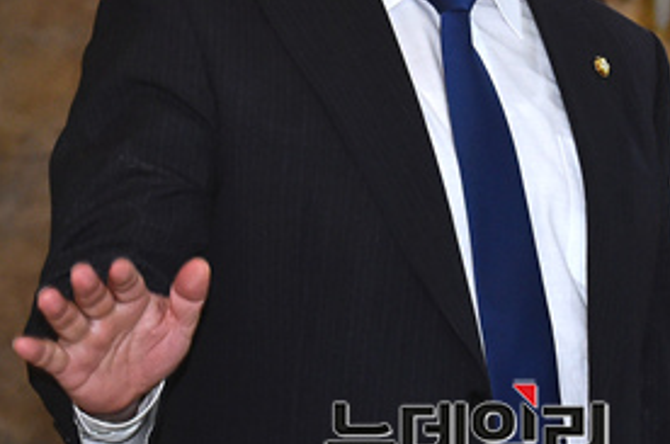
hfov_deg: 7.9
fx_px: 4830
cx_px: 461
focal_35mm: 260
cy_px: 19
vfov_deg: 5.3
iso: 4000
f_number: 6.3
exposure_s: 1/250
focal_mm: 112
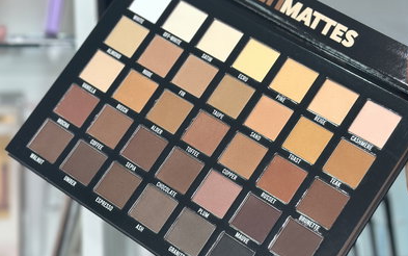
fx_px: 768
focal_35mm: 69
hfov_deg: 29.8
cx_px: 206
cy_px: 143
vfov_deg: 18.9
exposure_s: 1/100
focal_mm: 6.86
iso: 80
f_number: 1.78
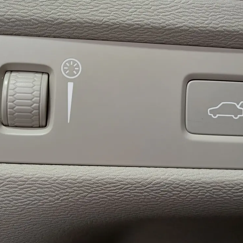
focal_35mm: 43
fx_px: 342
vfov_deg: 38.9
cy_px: 90
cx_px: 108
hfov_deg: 39.1
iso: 80
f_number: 1.8
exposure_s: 1/50
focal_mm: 4.65
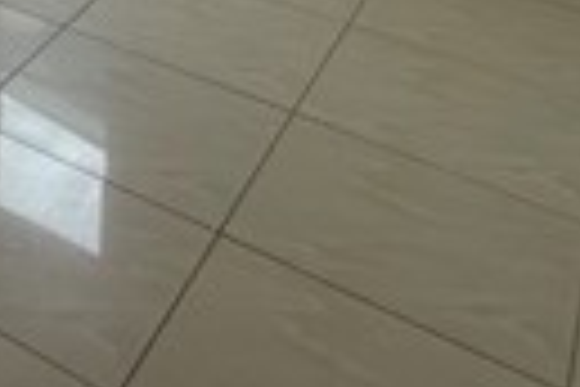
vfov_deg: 13.9
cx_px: -391
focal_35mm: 72
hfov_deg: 21.3
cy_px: -513
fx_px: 1160
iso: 40
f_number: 2.2
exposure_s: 1/143
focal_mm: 2.22
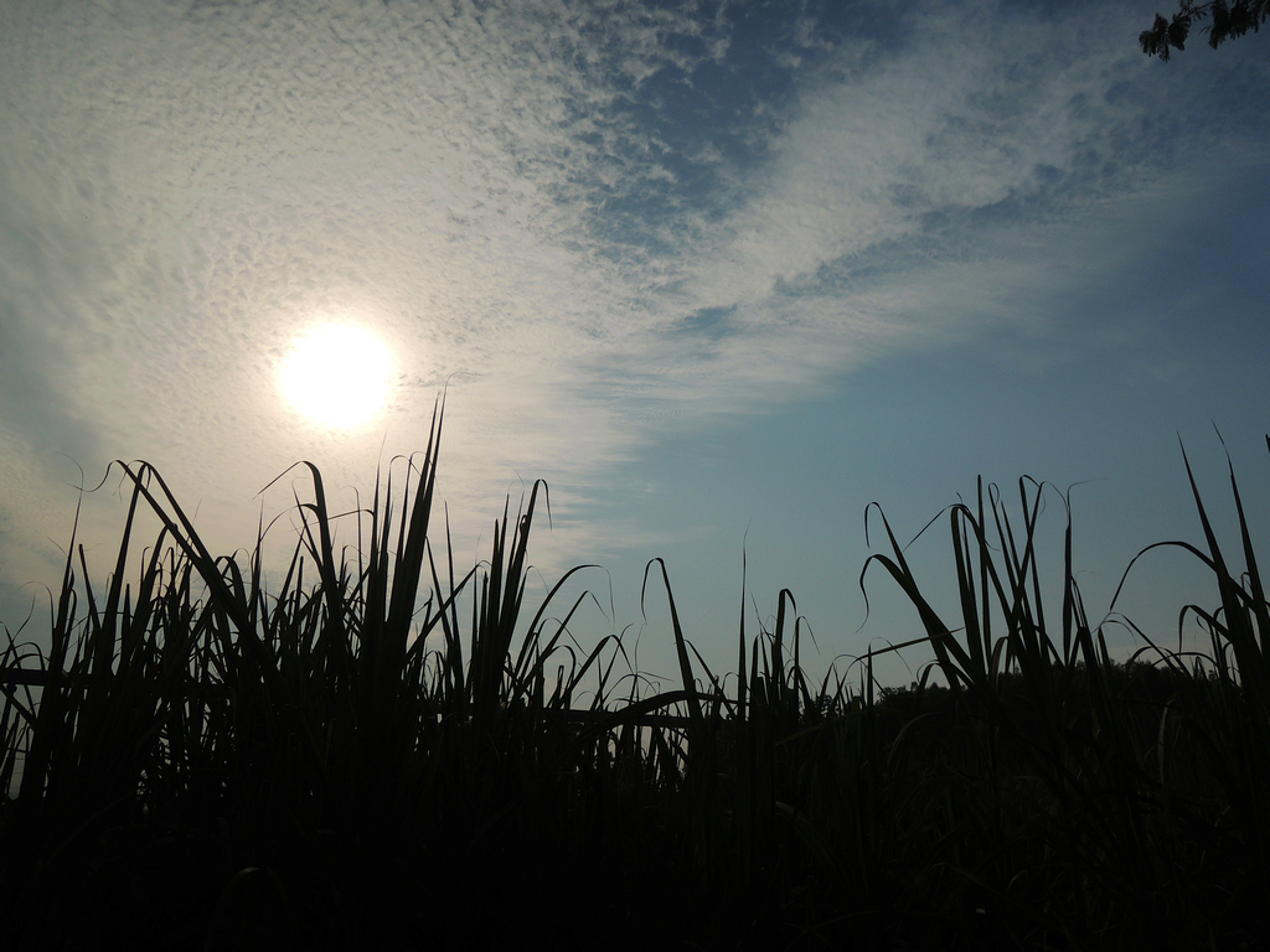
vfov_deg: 56.8
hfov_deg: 71.6
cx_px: 635
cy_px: 476
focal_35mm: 24
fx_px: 881
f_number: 2.8
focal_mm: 4.3
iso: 100
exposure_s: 1/1600
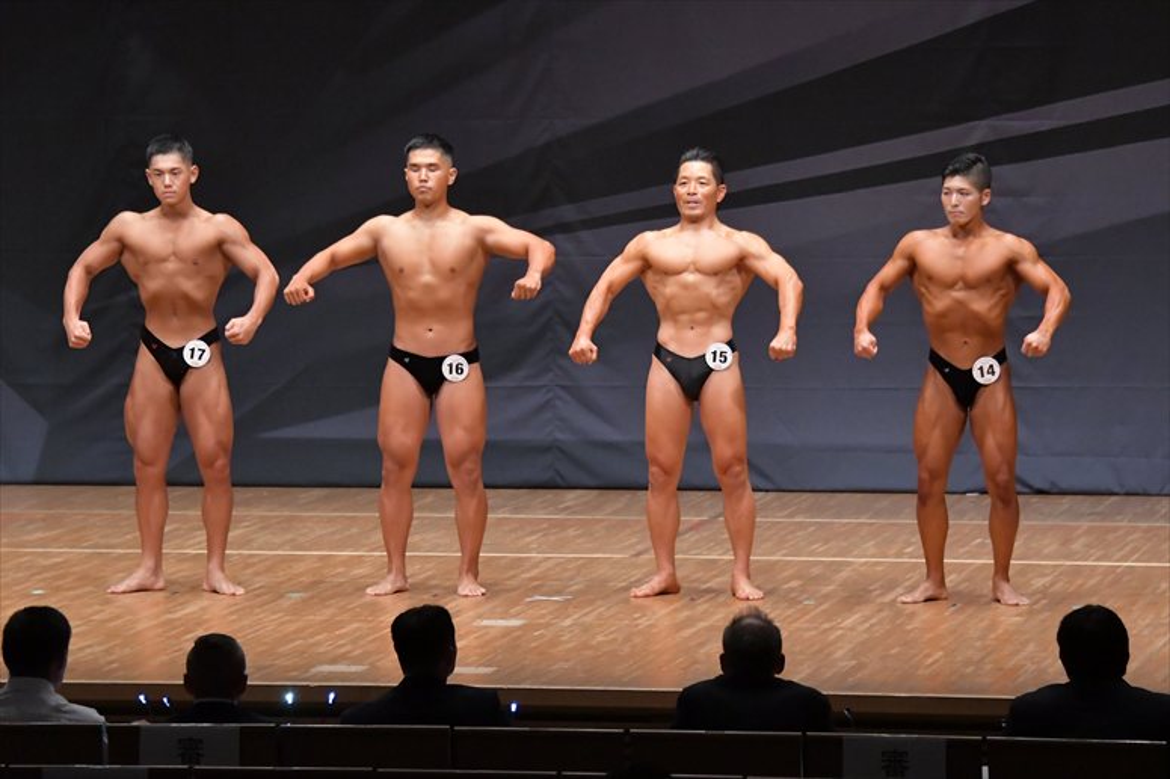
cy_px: 390
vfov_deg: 7.3
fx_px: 6075
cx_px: 585
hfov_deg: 11.0
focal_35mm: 187
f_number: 5.6
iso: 6400
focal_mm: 125
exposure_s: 1/400
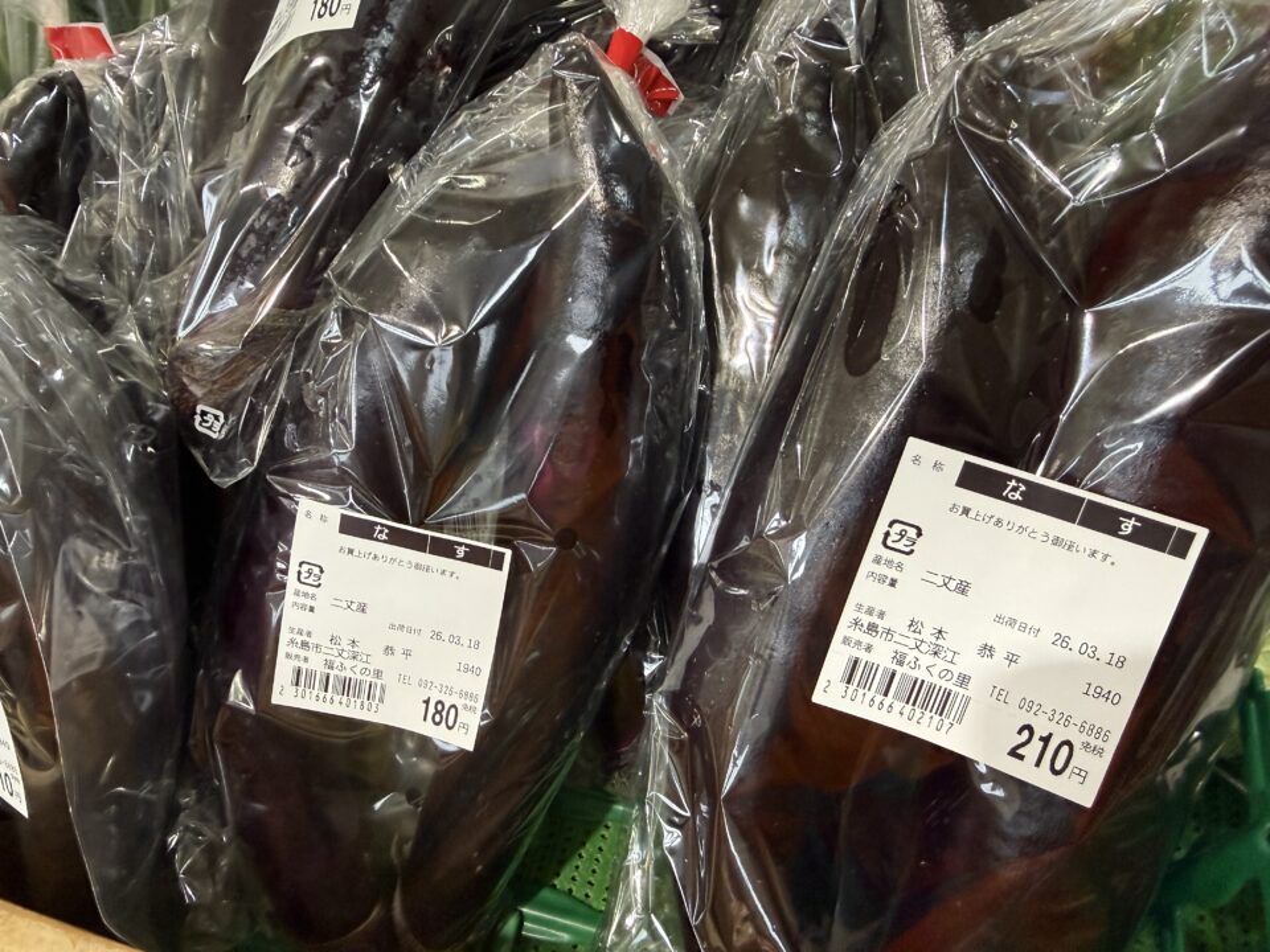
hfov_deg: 71.6
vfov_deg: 56.8
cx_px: 635
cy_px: 476
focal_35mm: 24
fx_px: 881
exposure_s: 1/60
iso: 320
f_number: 2.2
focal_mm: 2.22
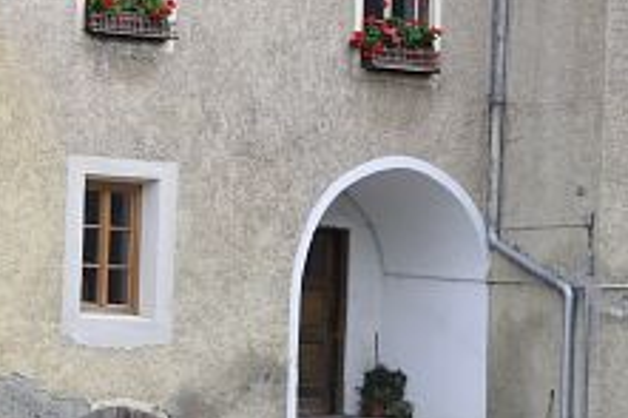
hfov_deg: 10.0
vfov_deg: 6.6
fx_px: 3591
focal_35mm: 206
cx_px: 293
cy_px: 7
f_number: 6.3
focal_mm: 38
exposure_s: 1/160
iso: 200
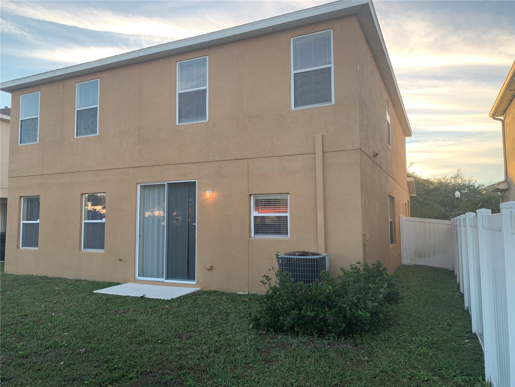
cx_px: 258
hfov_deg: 67.3
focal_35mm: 26
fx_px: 387
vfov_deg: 53.1
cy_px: 194
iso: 25
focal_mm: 4.25
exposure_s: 1/186
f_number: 1.8
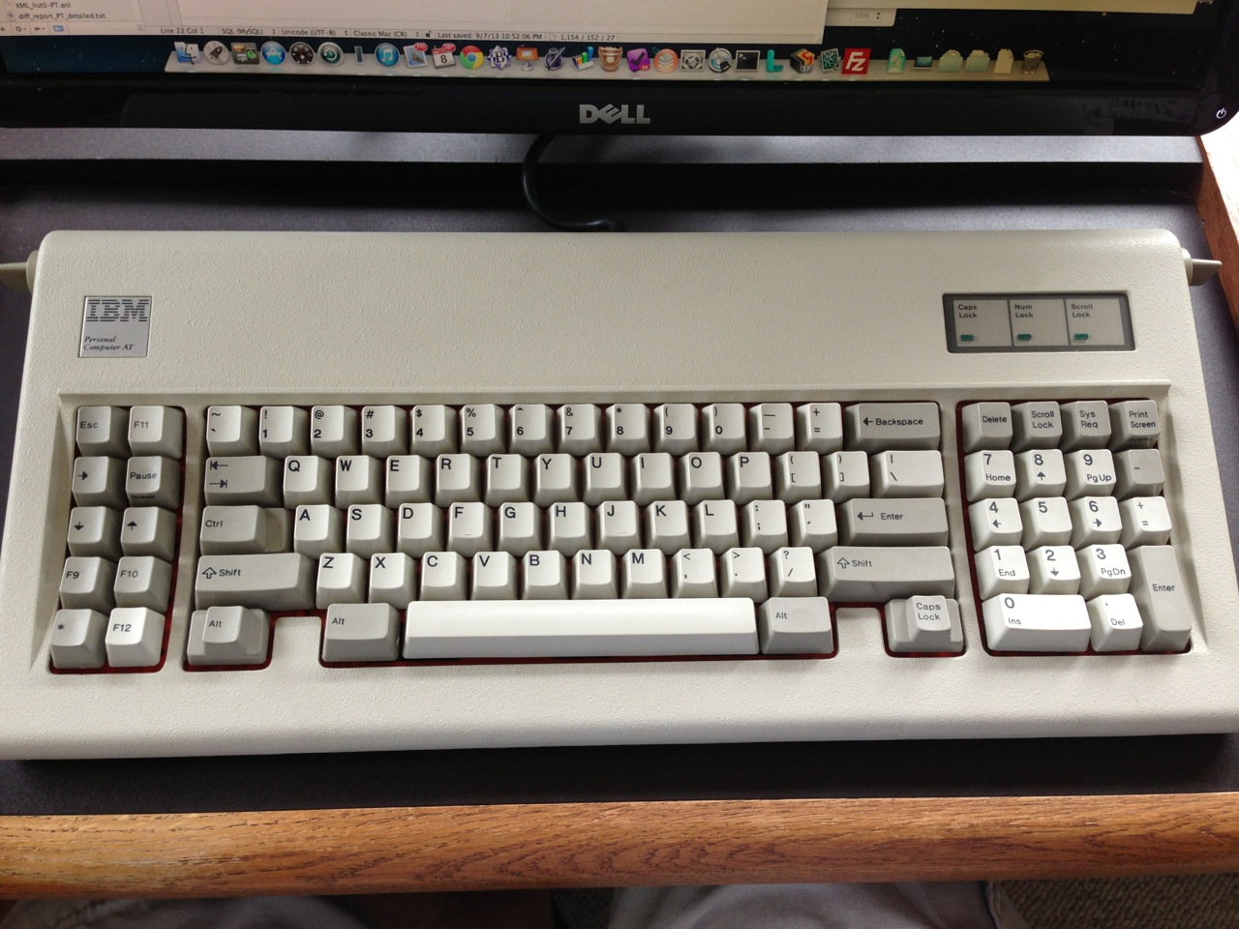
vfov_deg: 42.9
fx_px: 1181
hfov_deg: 55.4
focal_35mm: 33
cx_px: 620
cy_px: 464
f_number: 2.4
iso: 64
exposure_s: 1/40
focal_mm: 4.13
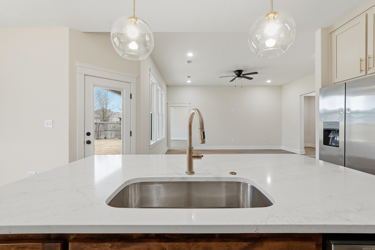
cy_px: 125
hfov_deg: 96.7
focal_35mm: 16
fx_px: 167
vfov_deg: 73.8
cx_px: 188
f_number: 9
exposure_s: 1/40
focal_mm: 16
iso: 250
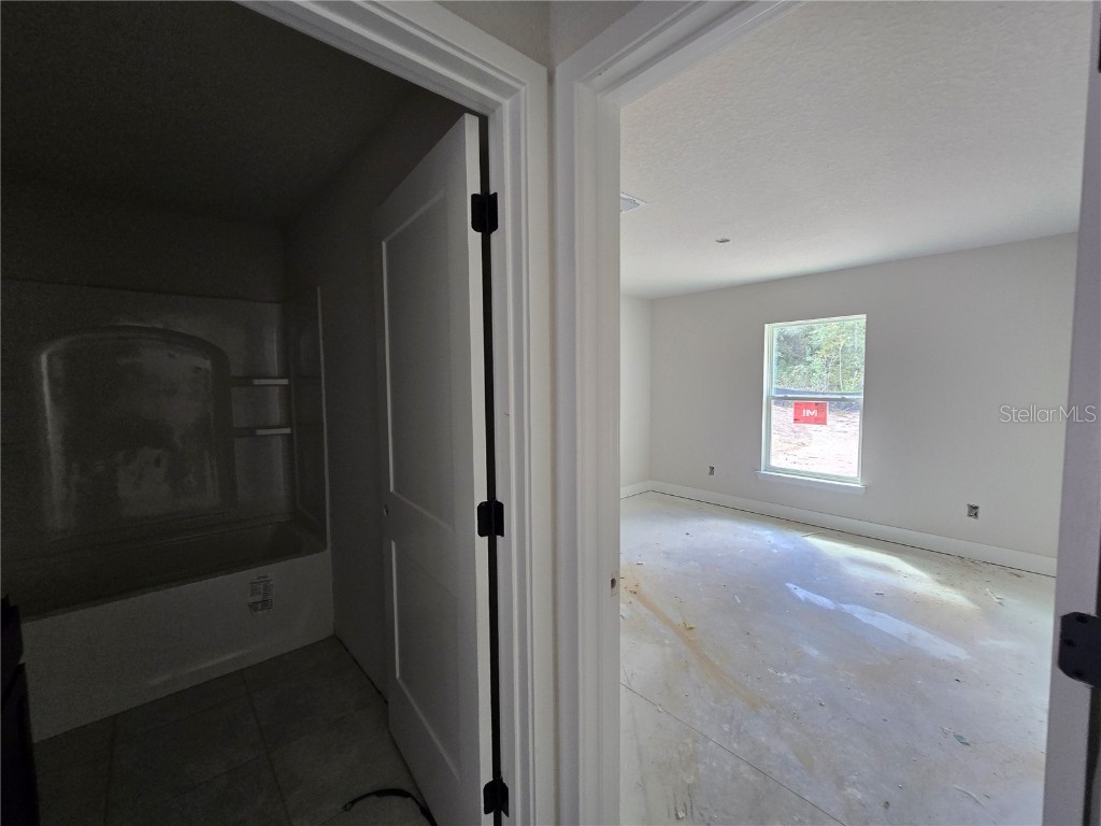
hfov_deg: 106.2
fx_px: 413
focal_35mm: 13
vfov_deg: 89.9
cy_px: 413
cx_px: 550
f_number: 2.2
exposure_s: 1/60
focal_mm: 2.2
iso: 160
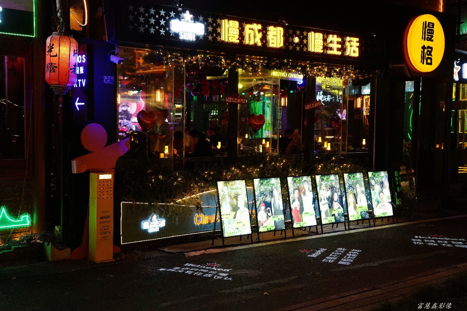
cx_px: 234
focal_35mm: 49
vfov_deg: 27.5
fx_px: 636
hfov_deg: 40.3
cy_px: 156
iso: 5000
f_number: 4
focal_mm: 49
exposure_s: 1/160
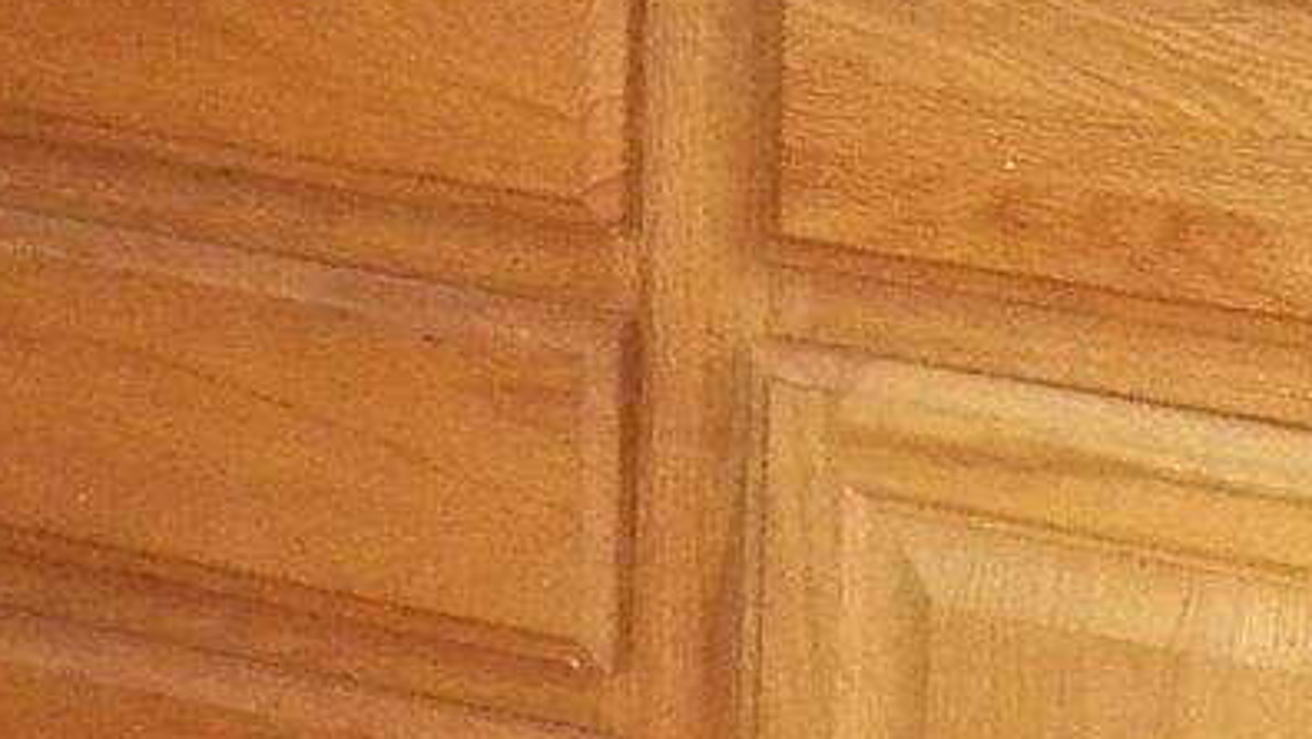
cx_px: -848
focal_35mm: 231
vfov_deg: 5.2
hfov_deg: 9.0
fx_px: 8038
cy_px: -268
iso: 320
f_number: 2.8
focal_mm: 4.9
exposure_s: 1/30
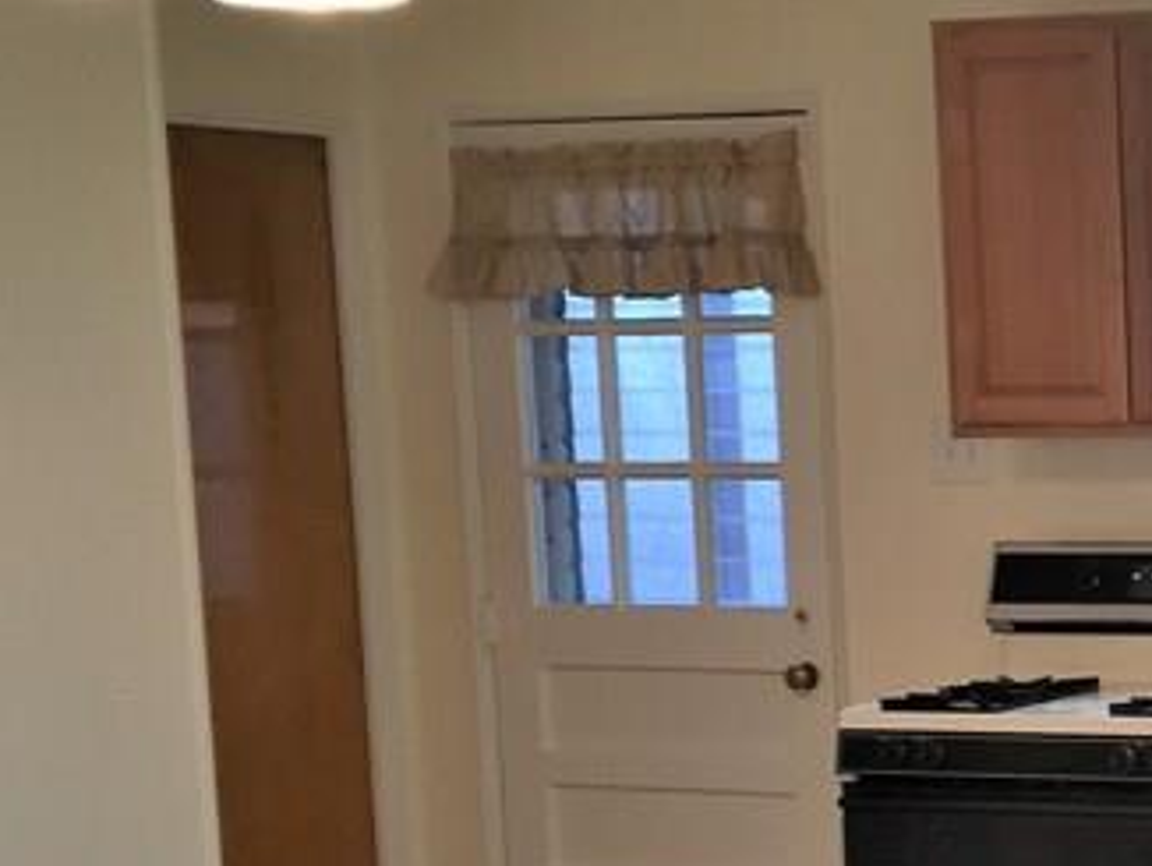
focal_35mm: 91
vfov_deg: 16.1
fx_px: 3031
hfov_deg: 19.4
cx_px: 1608
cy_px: 732
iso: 40
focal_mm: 4.15
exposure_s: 1/30
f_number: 2.2
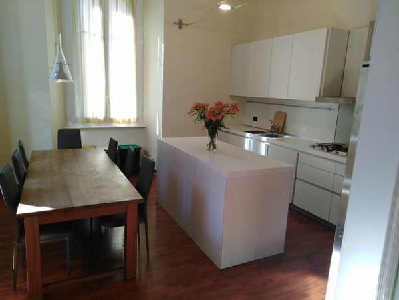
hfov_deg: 67.3
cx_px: 200
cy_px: 150
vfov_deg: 53.1
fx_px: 300
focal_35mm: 26
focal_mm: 3.46
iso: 99
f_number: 2.2
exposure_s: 1/65.7
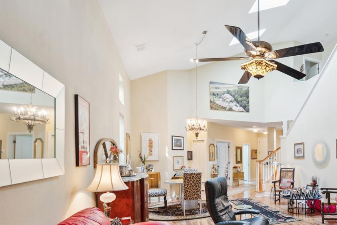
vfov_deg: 51.6
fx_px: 225
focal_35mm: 24
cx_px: 270
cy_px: 159
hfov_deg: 66.9
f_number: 6.3
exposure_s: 1/6
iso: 250
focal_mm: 14
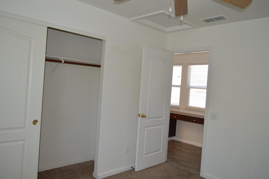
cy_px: 90
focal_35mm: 27
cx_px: 134
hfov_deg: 67.4
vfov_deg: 47.8
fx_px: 202
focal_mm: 18
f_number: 4
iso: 400
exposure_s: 1/125
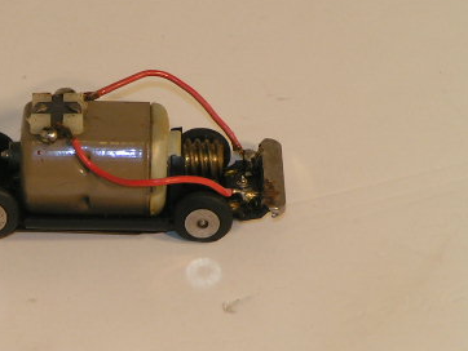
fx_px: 4708
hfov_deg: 5.7
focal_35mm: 348
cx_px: 78
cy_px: 208
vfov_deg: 4.3
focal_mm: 30.1
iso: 50
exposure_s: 1/80
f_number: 5.6
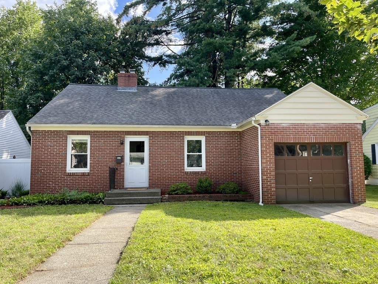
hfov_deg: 67.3
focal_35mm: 26
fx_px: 284
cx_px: 189
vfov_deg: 53.1
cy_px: 142
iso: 32
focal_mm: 5.1
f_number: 1.6
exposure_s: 1/848
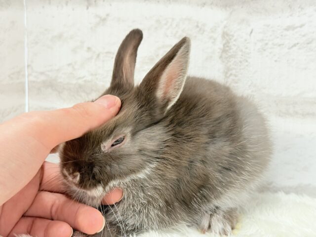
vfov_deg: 28.0
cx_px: 158
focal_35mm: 52
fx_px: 475
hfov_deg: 36.8
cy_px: 118
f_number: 1.6
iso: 64
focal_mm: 5.96
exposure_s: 1/50
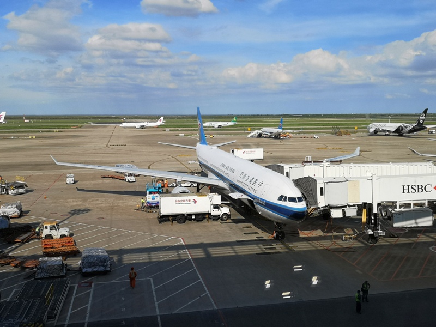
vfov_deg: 41.8
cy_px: 164
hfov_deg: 54.0
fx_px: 428
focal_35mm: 34
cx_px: 218
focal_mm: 3.95
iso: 50
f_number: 1.8
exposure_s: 1/1613
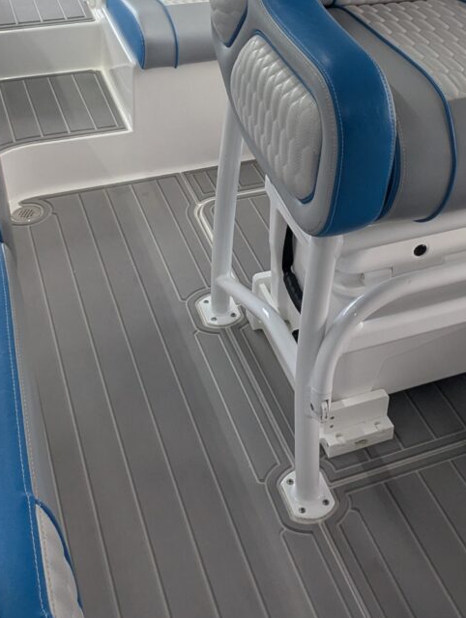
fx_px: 859
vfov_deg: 37.9
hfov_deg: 30.1
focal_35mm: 48
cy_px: 107
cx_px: 322
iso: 46
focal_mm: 2.23
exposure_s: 1/120
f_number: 1.95
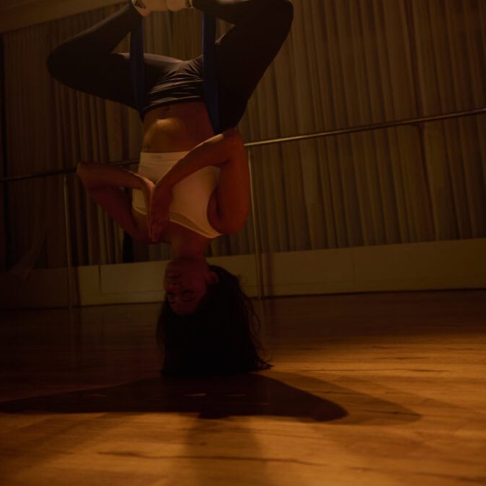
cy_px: 115
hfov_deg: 32.8
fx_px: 826
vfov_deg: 32.1
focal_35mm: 52
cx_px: 246
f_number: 2.8
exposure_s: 1/80
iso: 640
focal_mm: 40
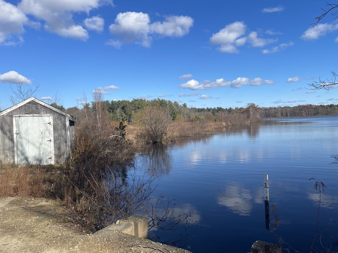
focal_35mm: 25
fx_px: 244
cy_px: 126
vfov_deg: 54.9
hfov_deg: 69.4
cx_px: 169
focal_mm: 5.1
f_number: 1.6
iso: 32
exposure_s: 1/3788
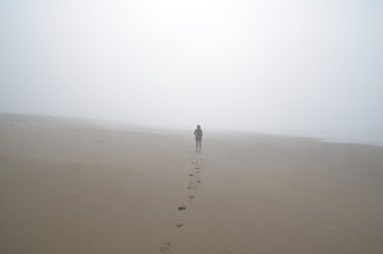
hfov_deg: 70.5
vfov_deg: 50.2
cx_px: 192
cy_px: 127
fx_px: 271
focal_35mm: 26
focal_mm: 17
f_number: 11
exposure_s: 1/500
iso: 100
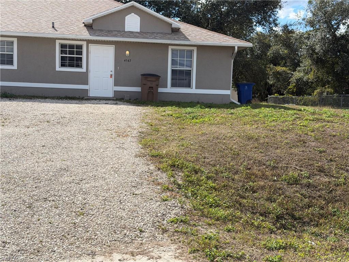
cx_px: 174
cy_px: 131
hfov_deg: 39.7
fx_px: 484
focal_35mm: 48
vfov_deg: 30.3
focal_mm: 6.76
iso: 64
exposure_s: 1/4878
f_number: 1.78
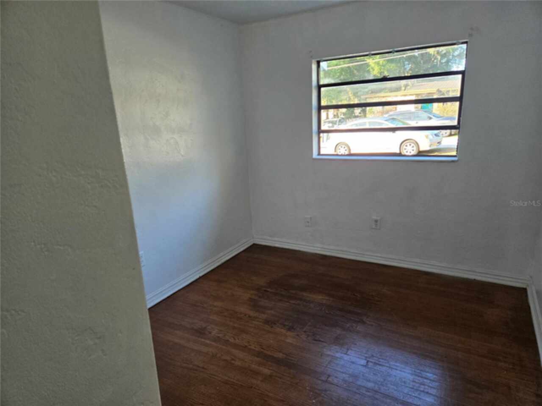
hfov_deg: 73.9
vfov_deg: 58.9
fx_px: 360
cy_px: 203
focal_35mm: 23
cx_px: 271
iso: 125
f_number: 1.8
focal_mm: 5.4
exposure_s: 1/180
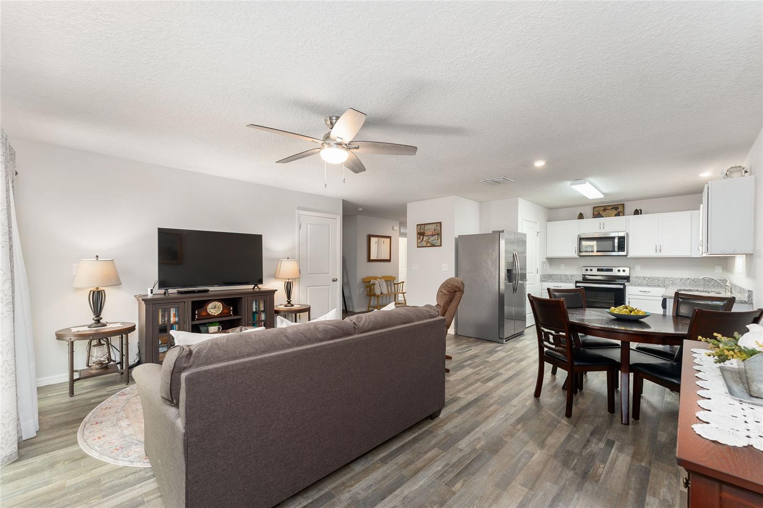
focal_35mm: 14
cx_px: 382
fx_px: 297
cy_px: 254
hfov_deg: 104.3
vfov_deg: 81.2
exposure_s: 1/5
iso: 400
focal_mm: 14
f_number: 7.1
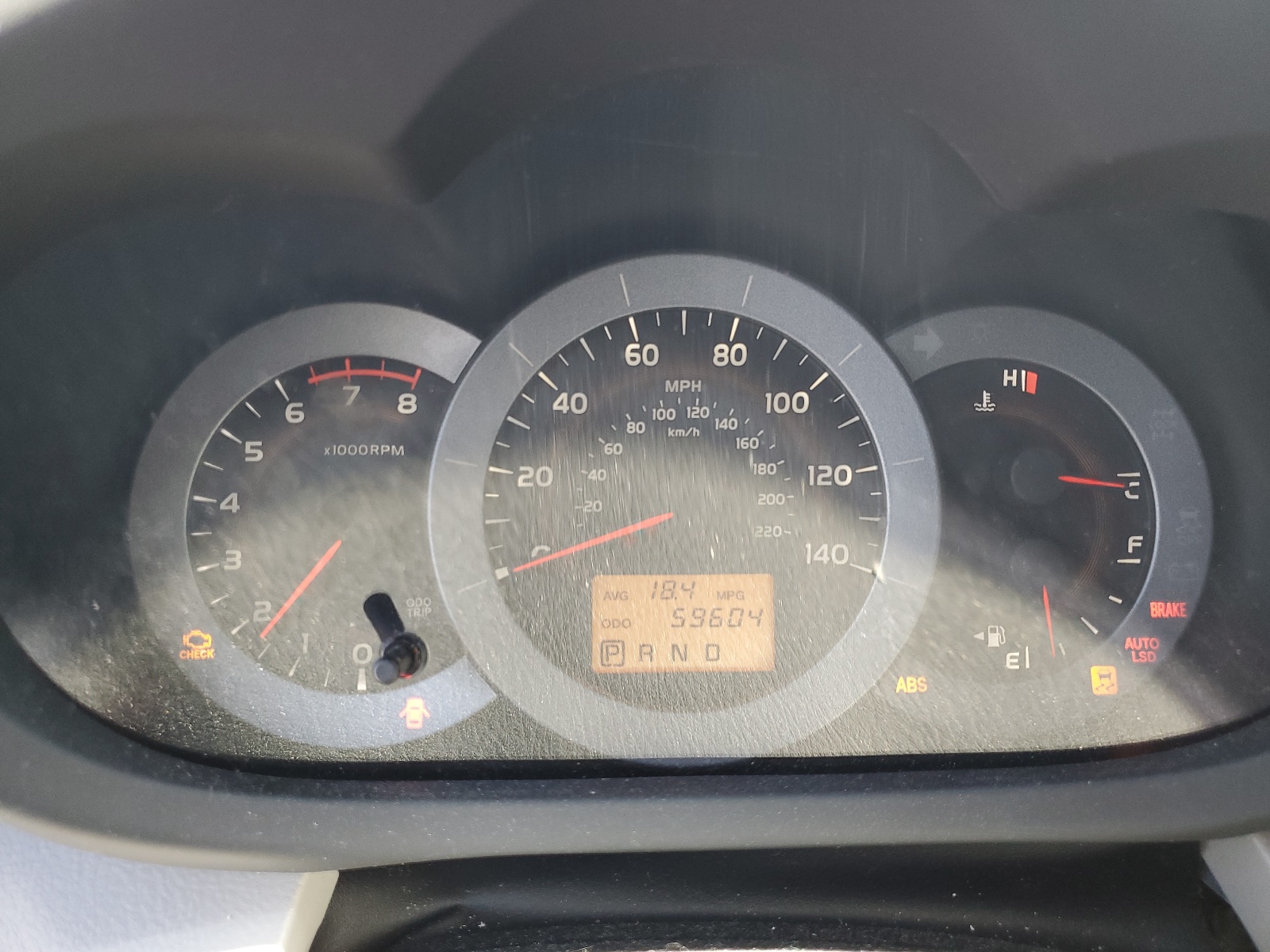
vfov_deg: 53.1
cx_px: 635
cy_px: 476
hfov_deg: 67.3
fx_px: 954
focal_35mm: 26
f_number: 1.5
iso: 81
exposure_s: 1/120
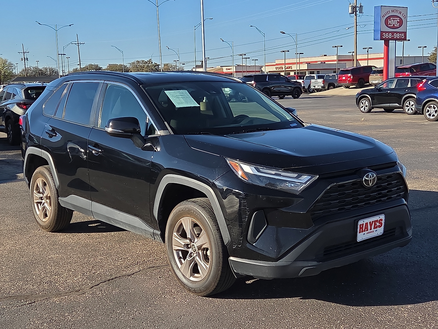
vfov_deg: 30.9
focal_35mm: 47
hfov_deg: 40.4
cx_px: 219
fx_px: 595
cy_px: 164
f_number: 1.8
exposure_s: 1/1111
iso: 25
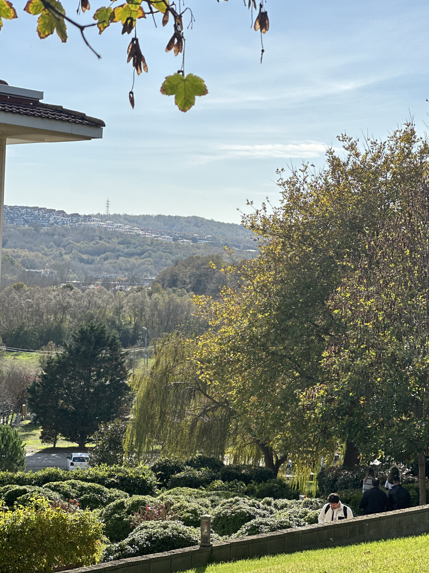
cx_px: 214
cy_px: 282
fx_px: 1306
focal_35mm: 79
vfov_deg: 24.7
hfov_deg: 18.7
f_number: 2.8
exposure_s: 1/247
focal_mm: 9
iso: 32
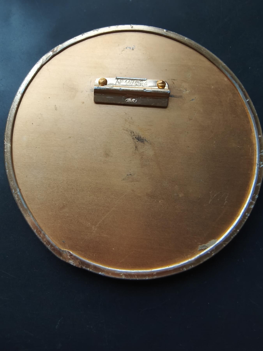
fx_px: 233
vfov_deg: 73.9
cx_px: 132
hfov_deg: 58.9
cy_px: 176
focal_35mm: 23
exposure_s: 1/38.2
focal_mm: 2.32
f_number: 2
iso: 800
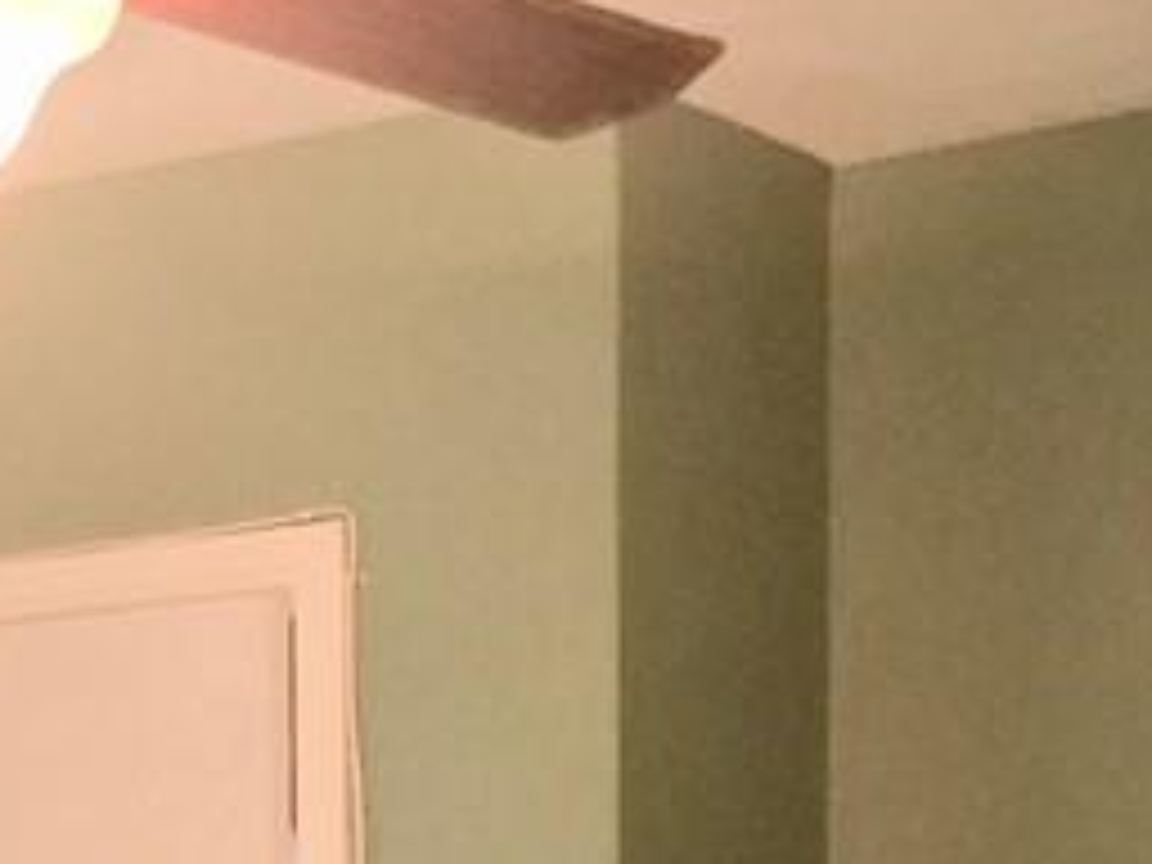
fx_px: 3860
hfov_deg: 16.6
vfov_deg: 11.9
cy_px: 1490
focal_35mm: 116
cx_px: 22
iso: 100
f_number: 2.2
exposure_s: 1/8
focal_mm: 4.15
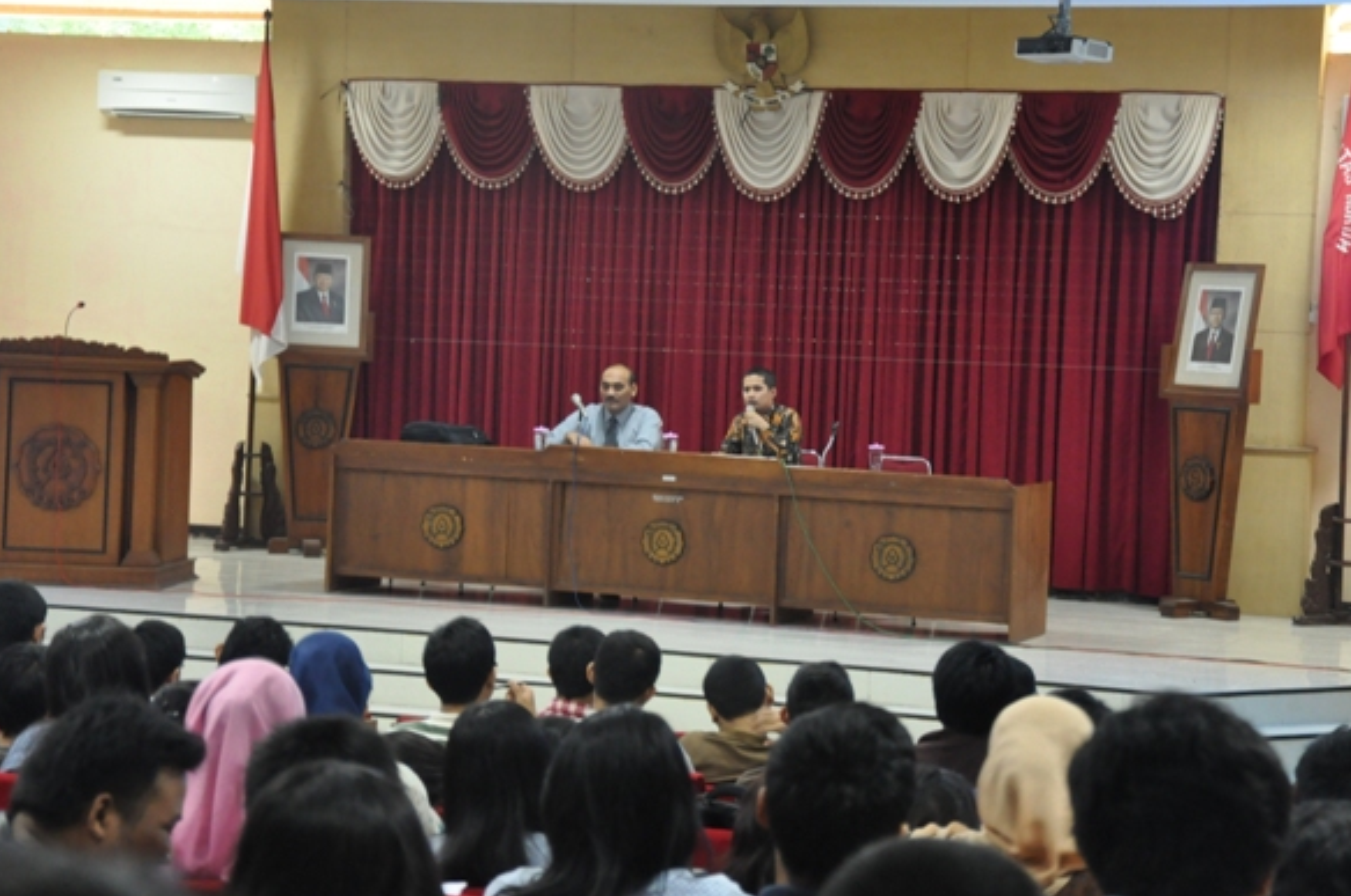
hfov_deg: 21.3
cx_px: 729
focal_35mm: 96
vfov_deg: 14.2
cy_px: 425
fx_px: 3598
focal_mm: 58
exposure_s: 1/13
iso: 1600
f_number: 5
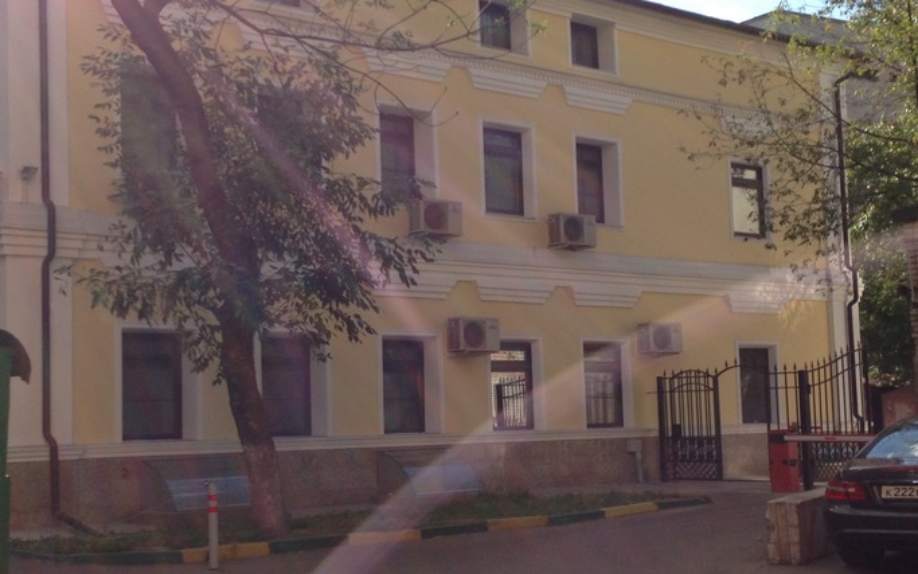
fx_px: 1026
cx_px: 417
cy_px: 183
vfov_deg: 31.0
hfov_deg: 48.2
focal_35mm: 41
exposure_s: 1/1022
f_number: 2.4
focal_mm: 4.13
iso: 50
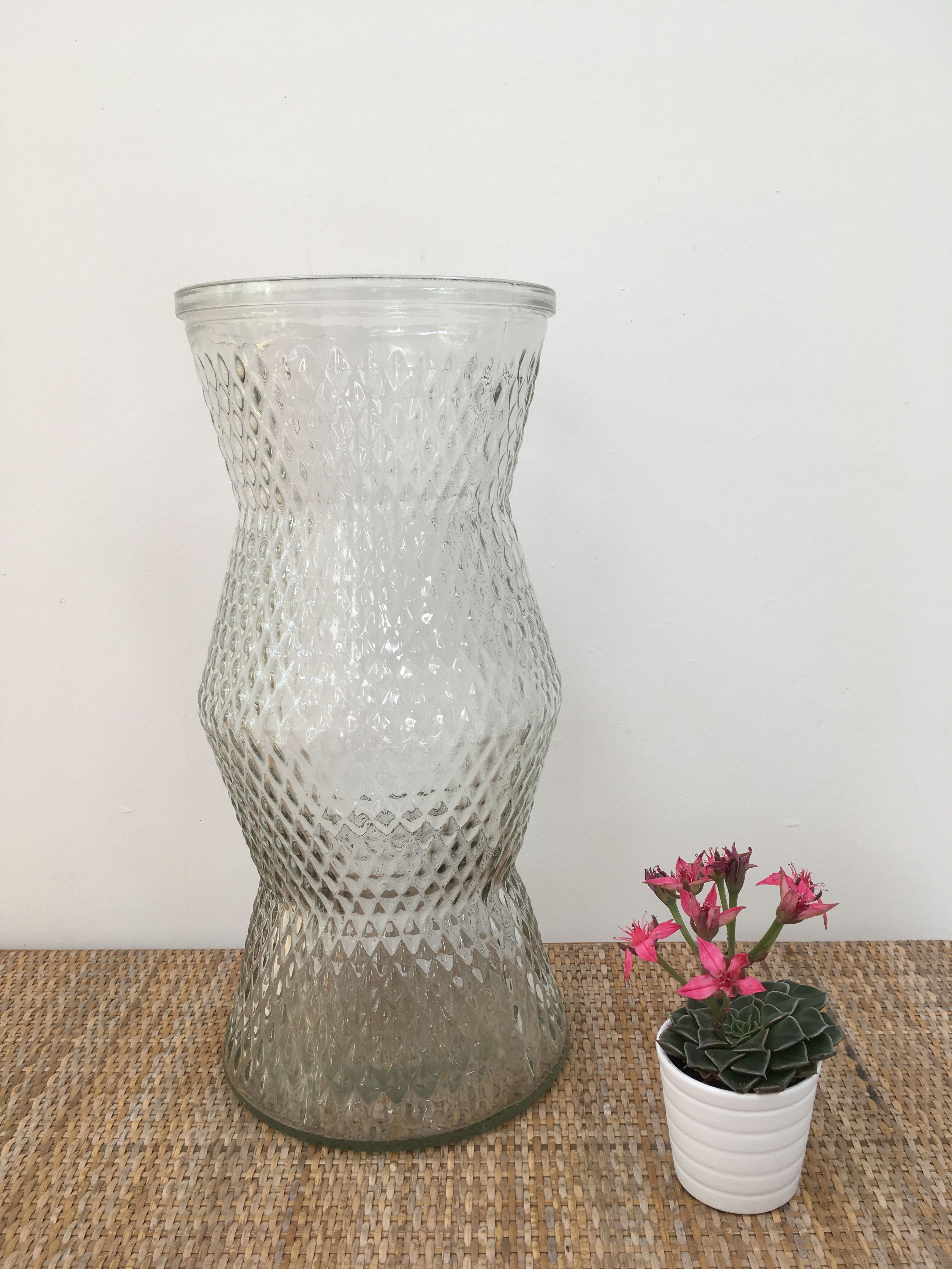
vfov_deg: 61.7
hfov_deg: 48.2
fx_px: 1063
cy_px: 634
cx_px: 476
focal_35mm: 29
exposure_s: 1/117
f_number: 2.2
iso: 25
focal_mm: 4.15
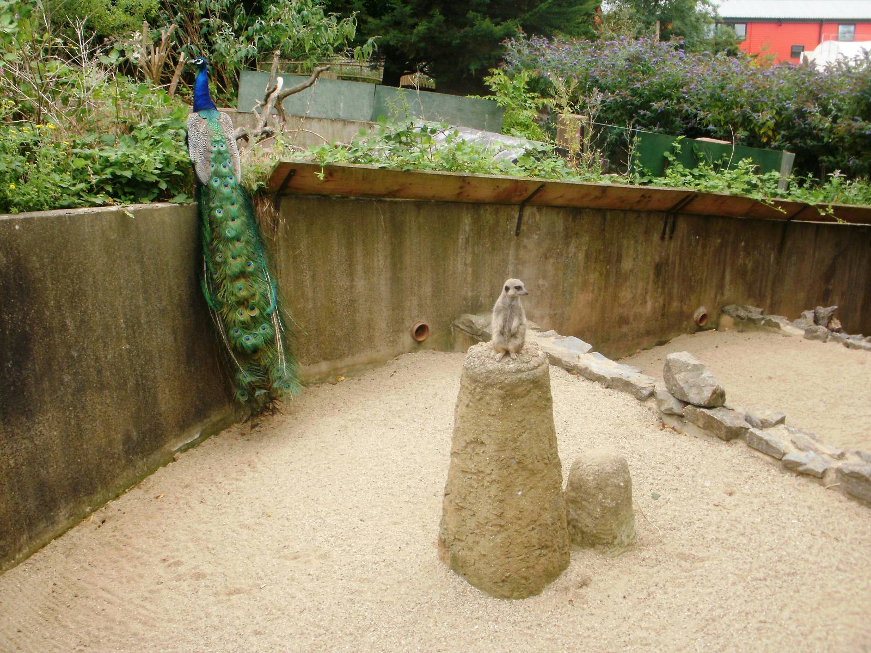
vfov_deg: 39.7
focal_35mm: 36
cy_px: 326
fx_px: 906
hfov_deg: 51.4
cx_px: 436
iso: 100
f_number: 5.6
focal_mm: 6.3
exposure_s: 1/100
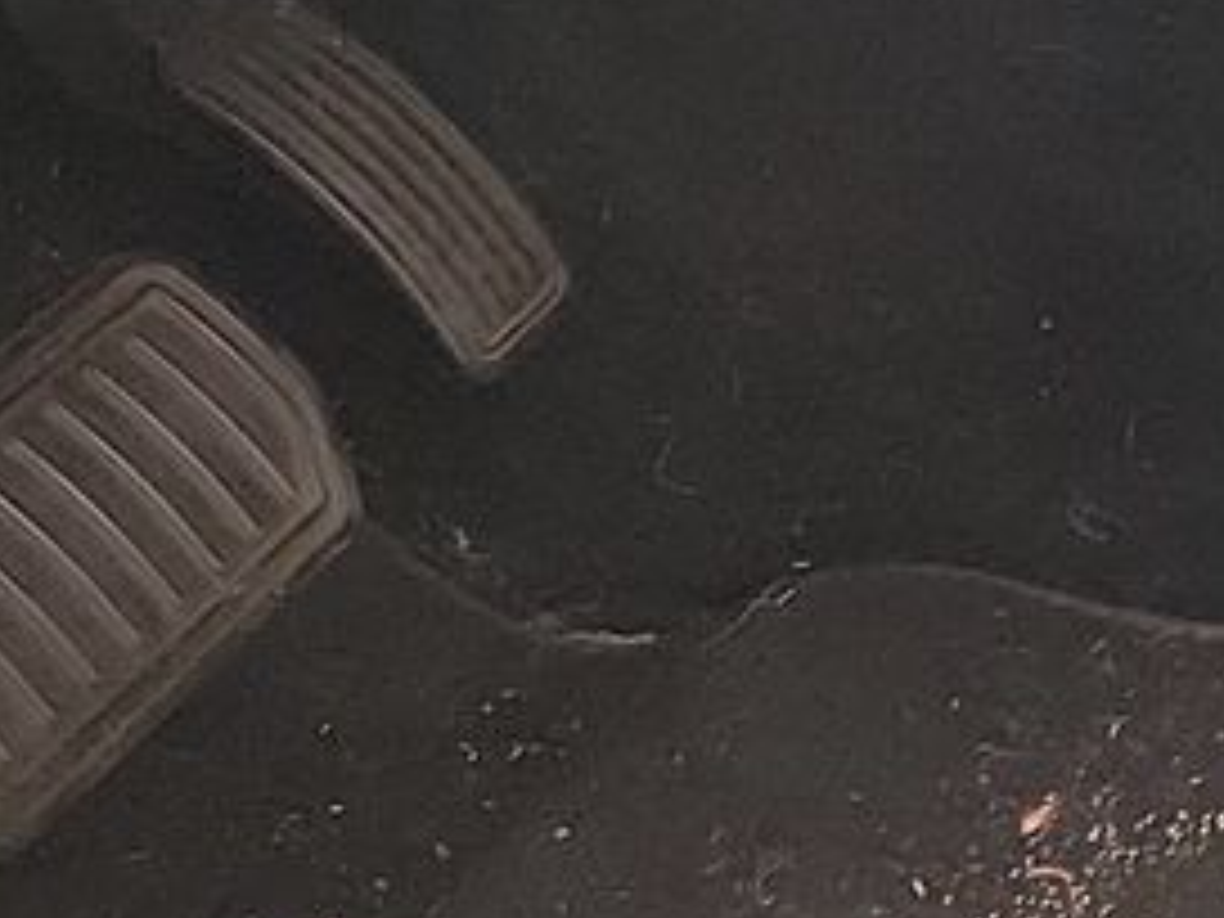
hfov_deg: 10.5
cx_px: 3514
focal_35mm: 141
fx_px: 4986
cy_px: -1220
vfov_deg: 9.5
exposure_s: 1/59
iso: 101
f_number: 1.8
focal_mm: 6.7
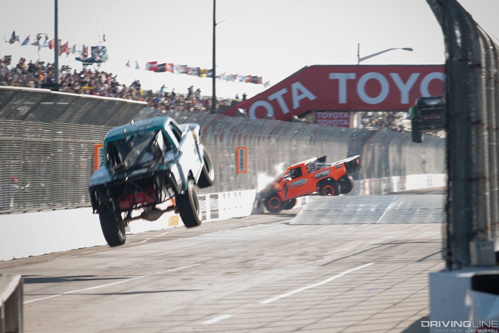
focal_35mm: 175
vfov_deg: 7.8
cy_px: 166
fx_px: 2426
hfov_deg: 11.7
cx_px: 250
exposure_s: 1/125
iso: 100
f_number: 4
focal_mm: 175
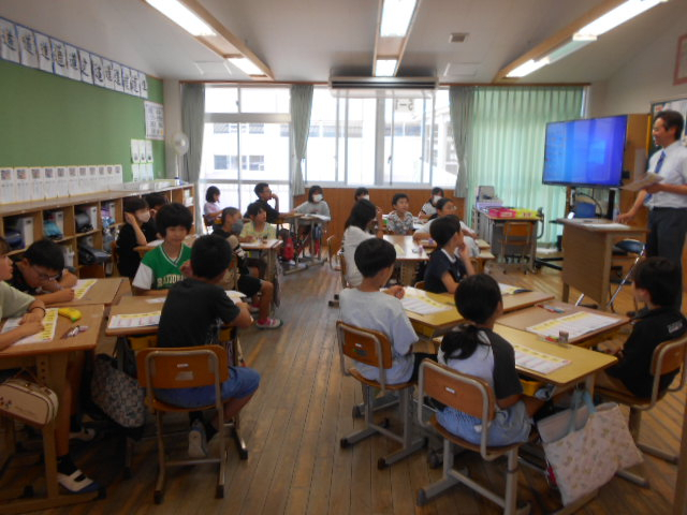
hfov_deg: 67.3
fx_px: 516
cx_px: 344
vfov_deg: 53.1
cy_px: 258
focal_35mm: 26
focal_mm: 4.6
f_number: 3.2
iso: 80
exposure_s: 1/40
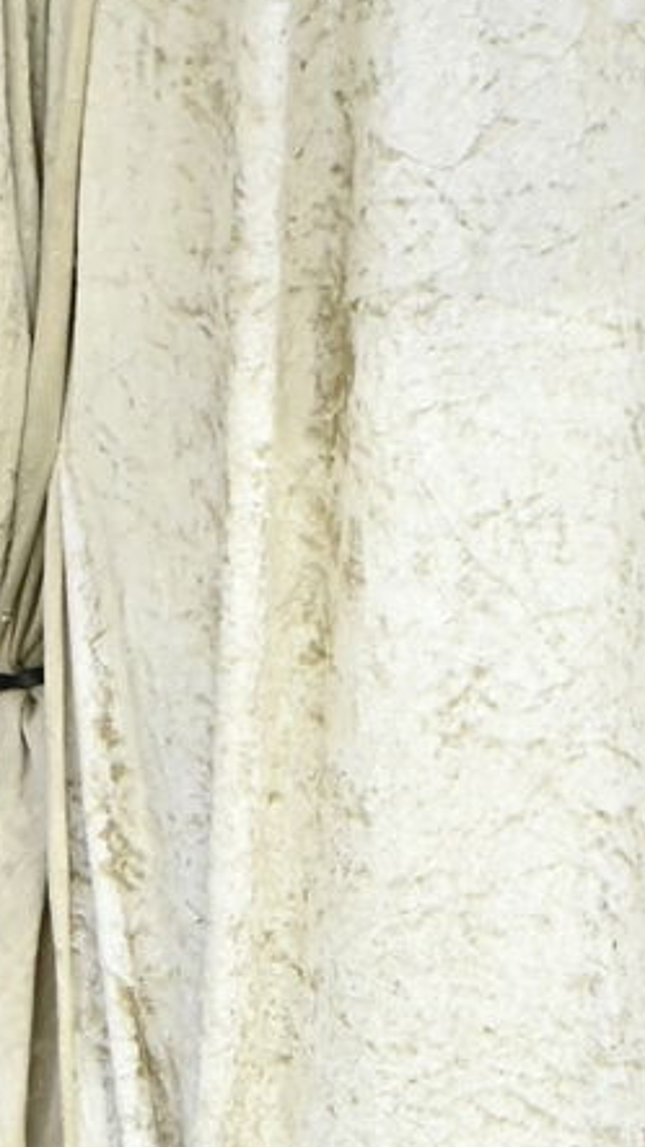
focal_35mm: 919
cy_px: 2433
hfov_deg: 1.3
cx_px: -795
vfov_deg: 2.3
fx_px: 27958
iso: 3200
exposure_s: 1/200
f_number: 6.3
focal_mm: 185
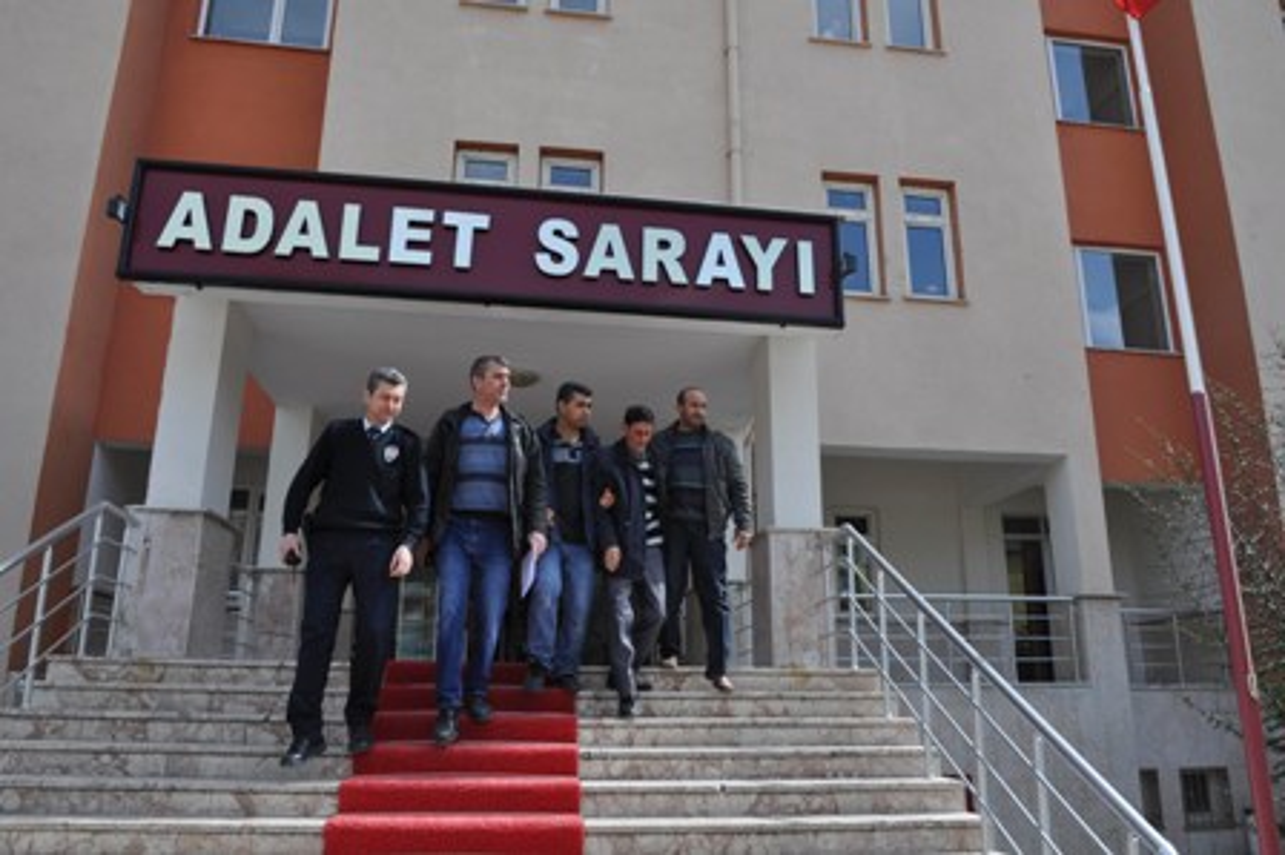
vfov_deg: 47.9
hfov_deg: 67.4
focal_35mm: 27
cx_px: 642
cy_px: 428
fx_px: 963
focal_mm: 18
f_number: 8
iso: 200
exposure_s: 1/250
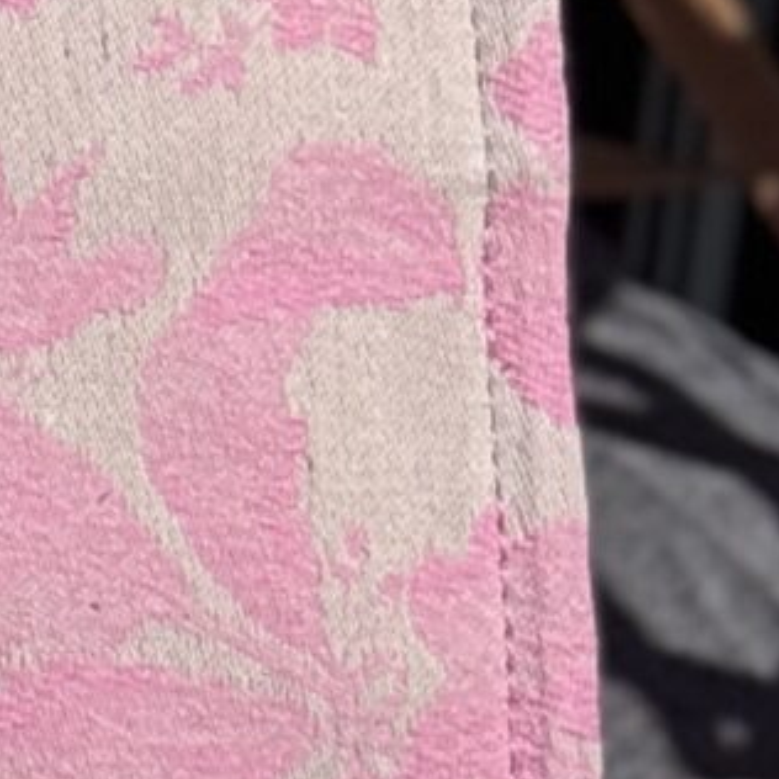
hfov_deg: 4.9
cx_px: -1228
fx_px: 8758
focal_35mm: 344
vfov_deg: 5.1
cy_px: 811
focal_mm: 6.76
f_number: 1.78
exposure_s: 1/15385
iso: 80
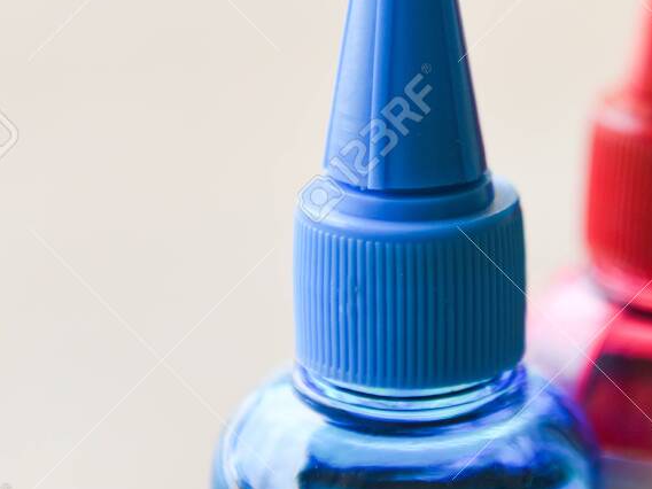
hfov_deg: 12.7
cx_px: 580
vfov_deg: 9.6
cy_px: 103
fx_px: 2901
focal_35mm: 154
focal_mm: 70
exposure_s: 1/800
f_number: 3.5
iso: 320
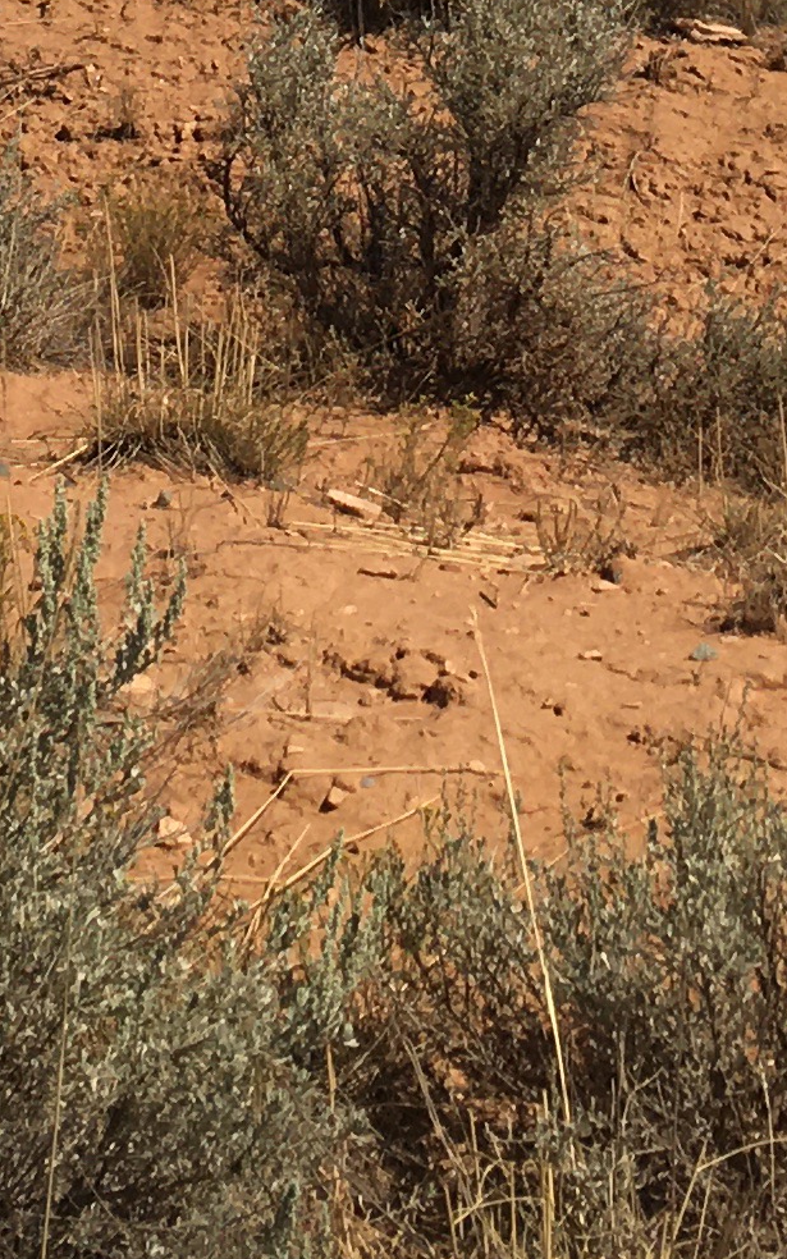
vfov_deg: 15.3
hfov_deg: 10.4
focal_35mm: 126
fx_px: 4324
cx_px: 244
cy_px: -641
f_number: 2.2
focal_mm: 4.15
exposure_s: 1/3846
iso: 25
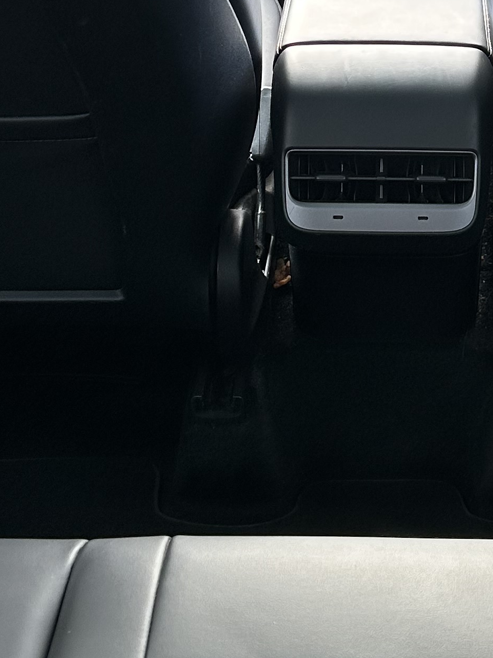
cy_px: 51
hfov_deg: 17.4
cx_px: 389
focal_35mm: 84
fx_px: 1595
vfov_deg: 22.6
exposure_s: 1/121
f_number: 1.5
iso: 80
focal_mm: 5.7
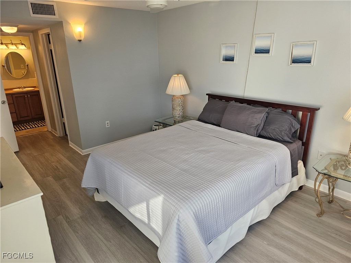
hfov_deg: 73.9
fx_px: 233
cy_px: 132
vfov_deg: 58.9
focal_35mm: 23
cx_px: 176
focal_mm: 6.3
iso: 125
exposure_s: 1/207
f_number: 1.7
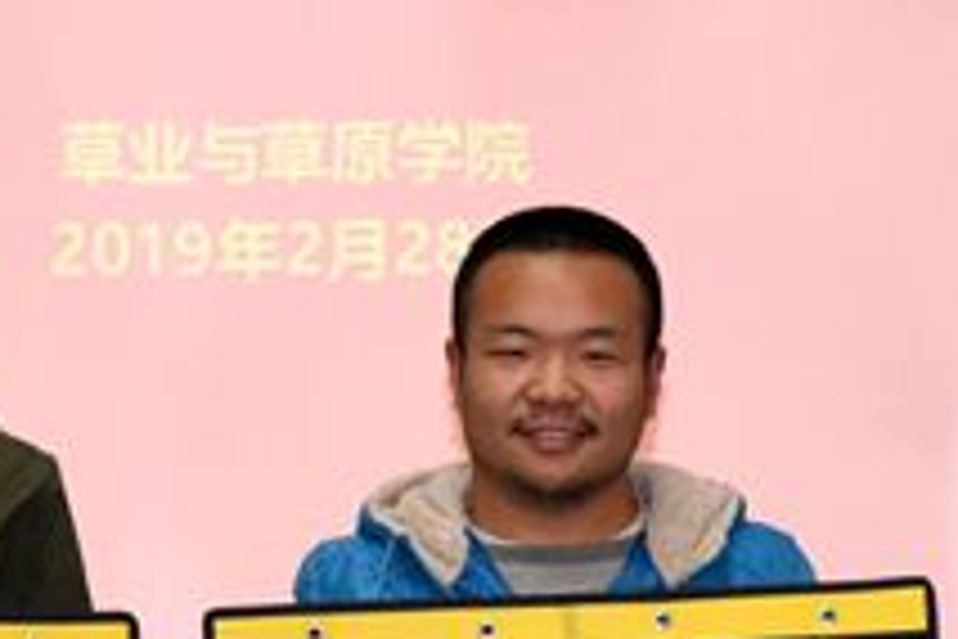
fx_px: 8249
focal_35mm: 310
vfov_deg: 4.4
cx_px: 351
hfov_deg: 6.6
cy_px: 432
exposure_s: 1/125
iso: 2500
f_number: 9
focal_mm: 110
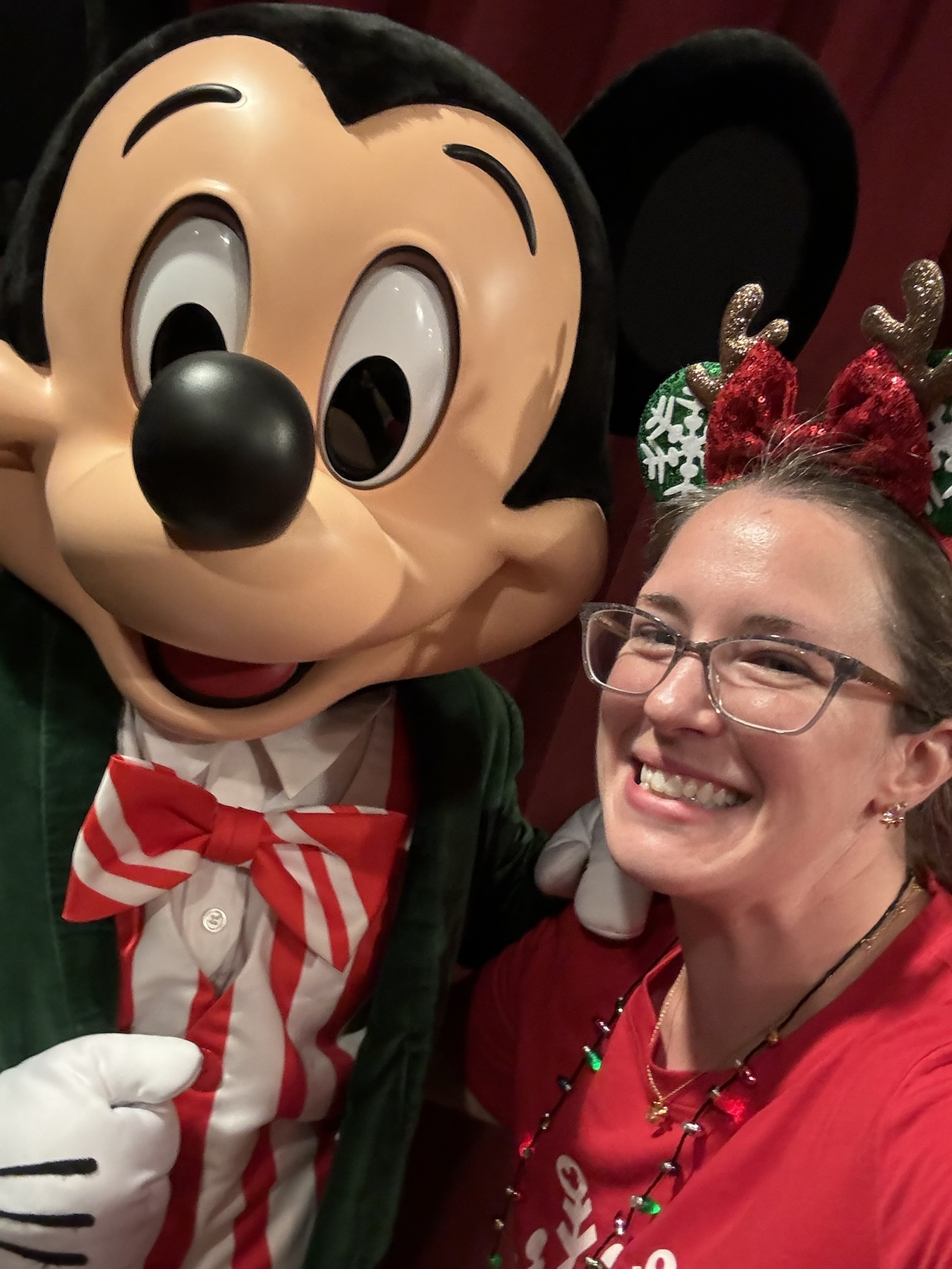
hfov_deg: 46.8
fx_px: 1100
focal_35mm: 30
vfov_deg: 60.0
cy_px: 634
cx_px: 476
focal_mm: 2.69
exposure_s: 1/60
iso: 320
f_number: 1.9
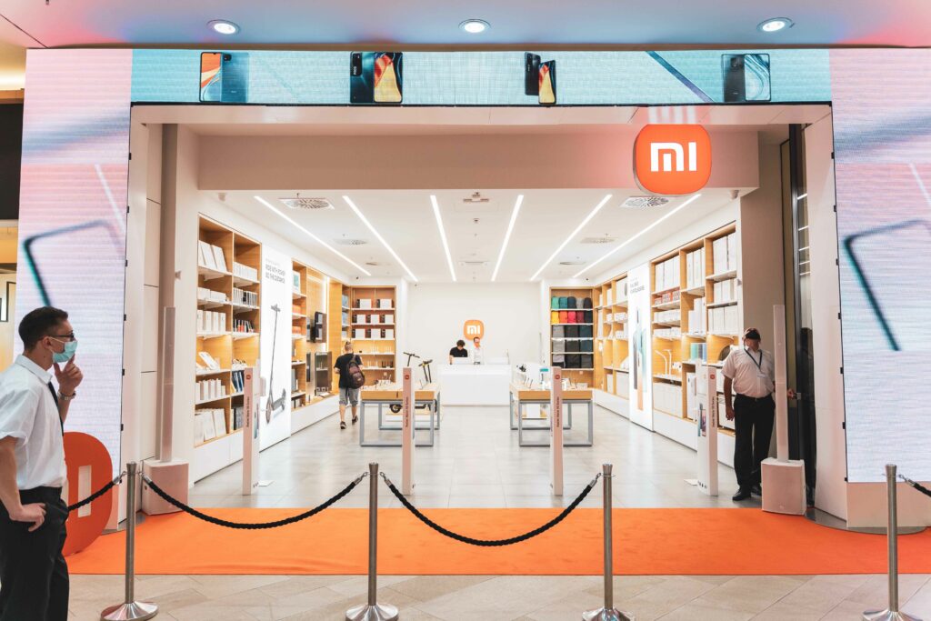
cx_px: 466
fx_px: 688
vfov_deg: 48.6
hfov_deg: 68.2
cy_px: 310
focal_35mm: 27
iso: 1000
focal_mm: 26.6
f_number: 2.8
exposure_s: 1/400
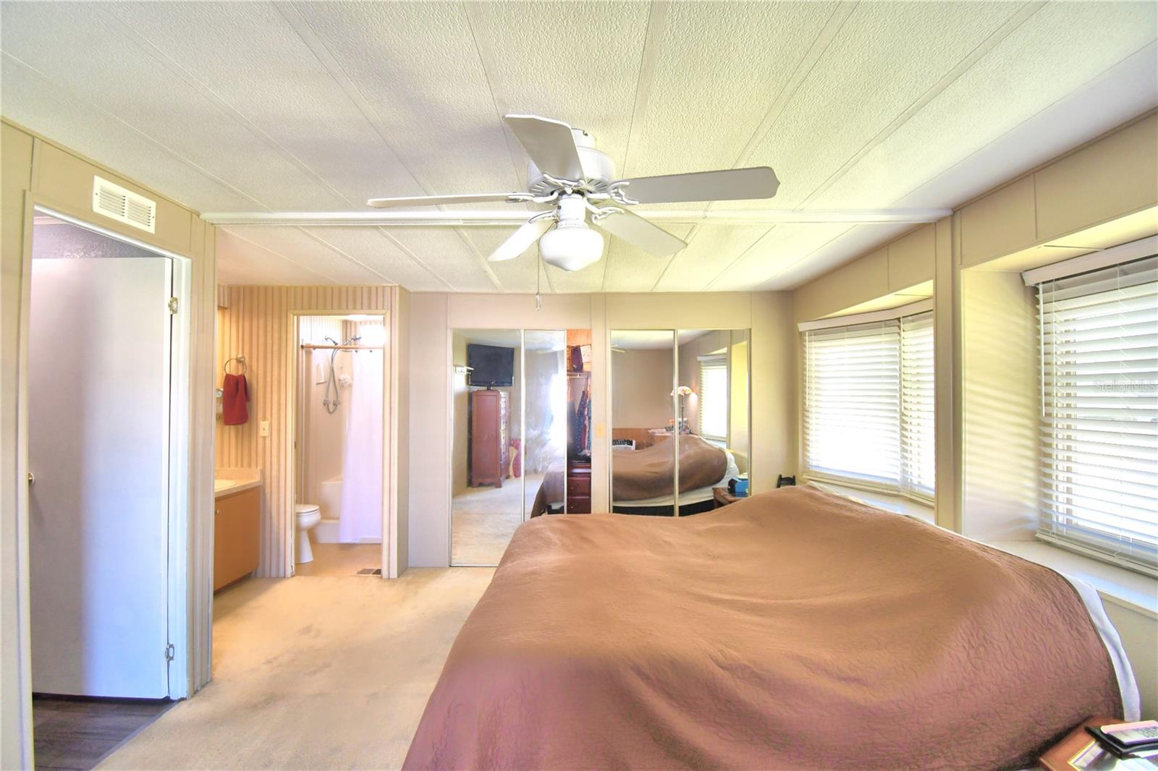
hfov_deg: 100.4
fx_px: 482
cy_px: 386
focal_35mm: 15
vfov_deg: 77.3
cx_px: 579
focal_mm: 10
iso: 400
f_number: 4.5
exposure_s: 1/60
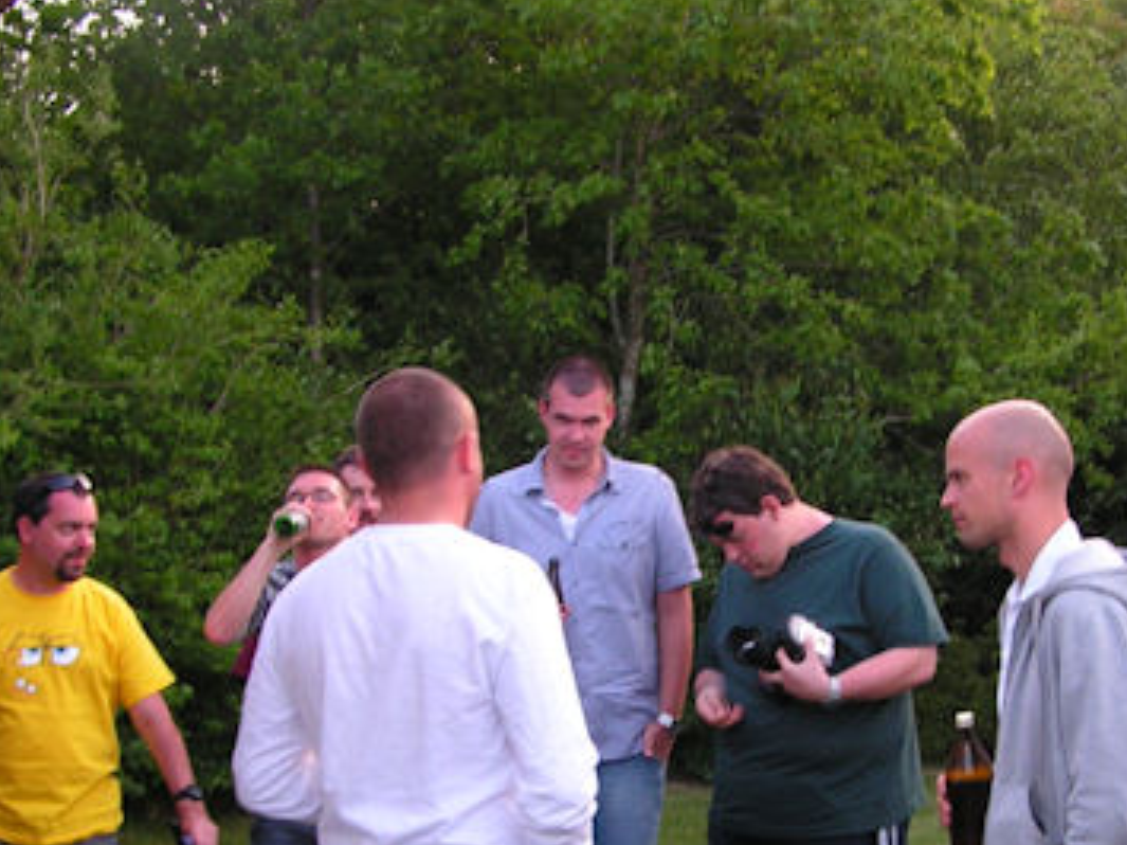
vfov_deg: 20.1
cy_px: 596
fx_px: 2376
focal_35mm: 73
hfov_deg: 26.6
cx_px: 724
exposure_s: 1/40
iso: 50
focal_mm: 6.3
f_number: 3.2
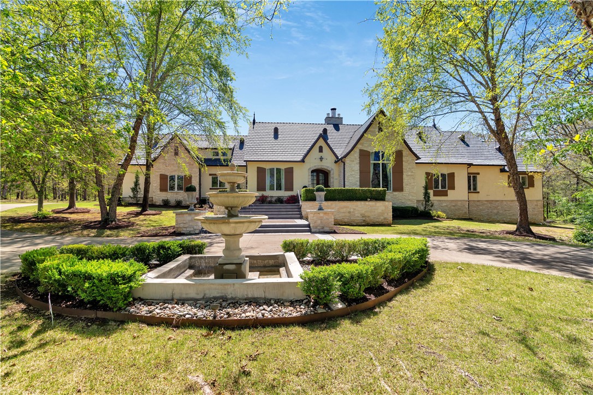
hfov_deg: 96.7
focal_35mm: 16
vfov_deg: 73.7
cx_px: 296
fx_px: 264
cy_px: 198
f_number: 7.1
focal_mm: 16
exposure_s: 1/80
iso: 100
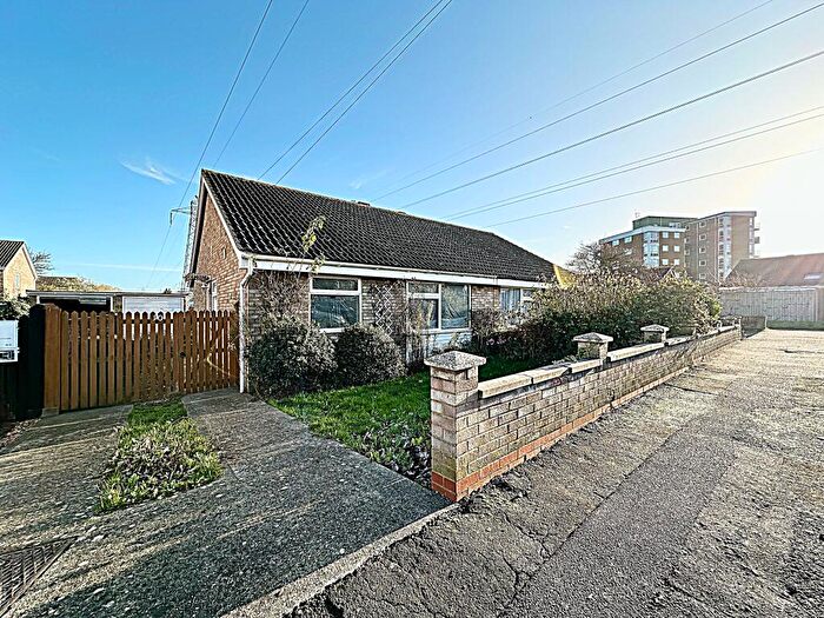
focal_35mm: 14
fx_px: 333
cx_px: 412
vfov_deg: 85.7
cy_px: 309
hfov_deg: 102.1
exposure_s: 1/619
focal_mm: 2.22
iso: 40
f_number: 2.2
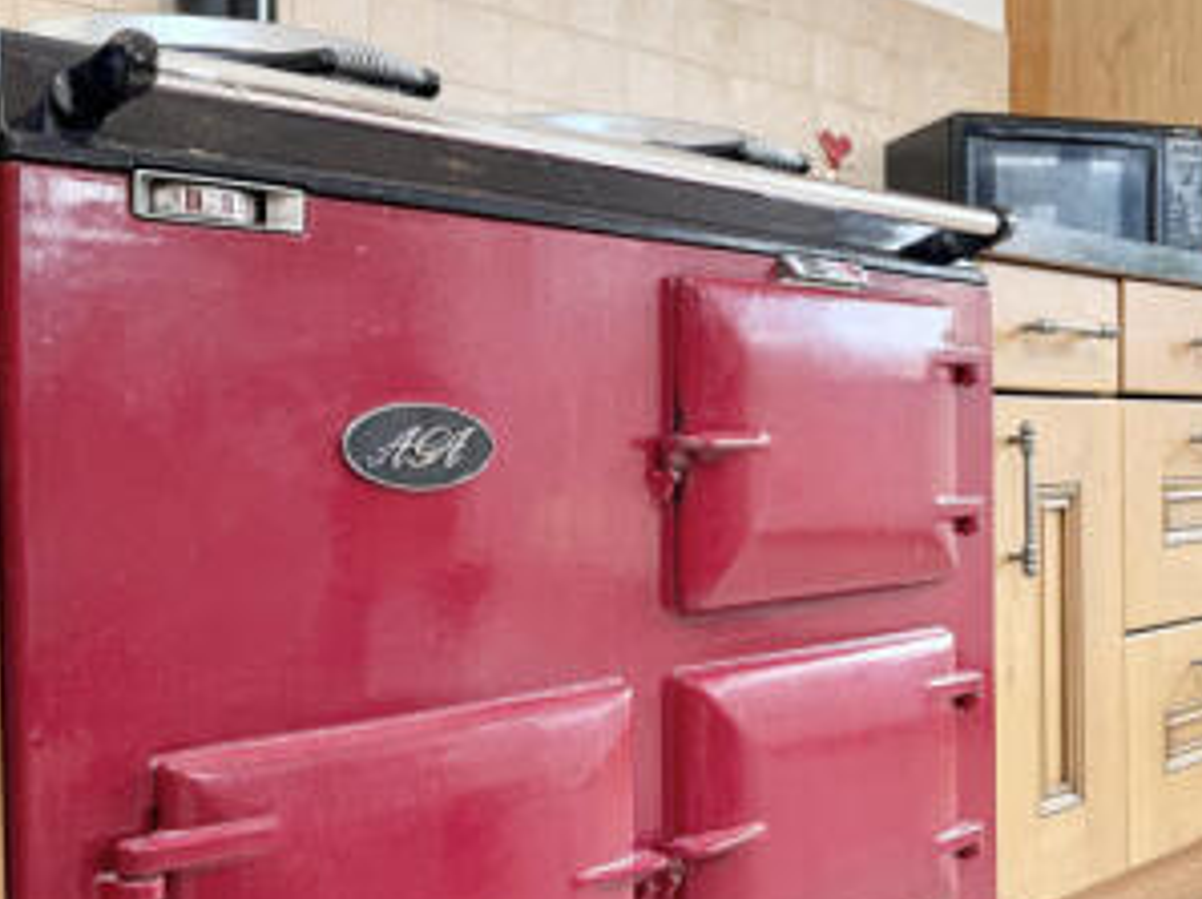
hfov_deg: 39.3
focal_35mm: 47
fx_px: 1631
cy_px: 482
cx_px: 914
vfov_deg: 30.8
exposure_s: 1/100
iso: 80
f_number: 1.78
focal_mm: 6.76
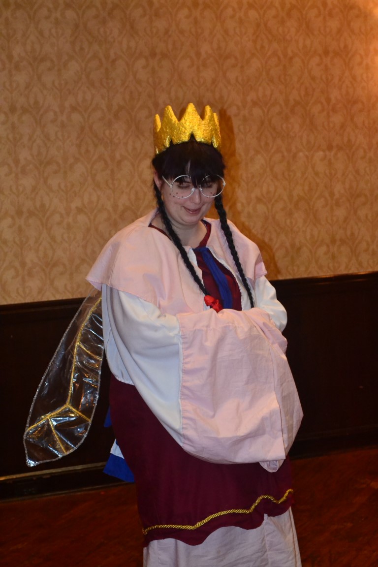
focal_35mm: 82
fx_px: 1299
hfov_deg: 16.6
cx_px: 189
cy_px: 284
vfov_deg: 24.6
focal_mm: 55
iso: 3200
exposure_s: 1/60
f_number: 7.1
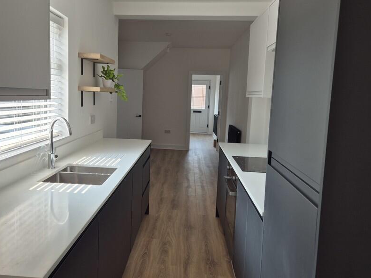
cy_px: 128
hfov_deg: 59.6
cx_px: 153
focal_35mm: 30
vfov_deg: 46.8
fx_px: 322
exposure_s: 1/180
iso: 32
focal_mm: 5.4
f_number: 1.8
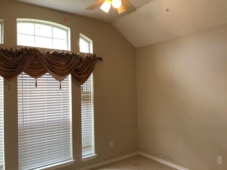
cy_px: 85
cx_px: 114
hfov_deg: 63.4
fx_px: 184
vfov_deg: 49.7
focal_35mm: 28
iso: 25
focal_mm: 3.99
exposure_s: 1/40
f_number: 1.8
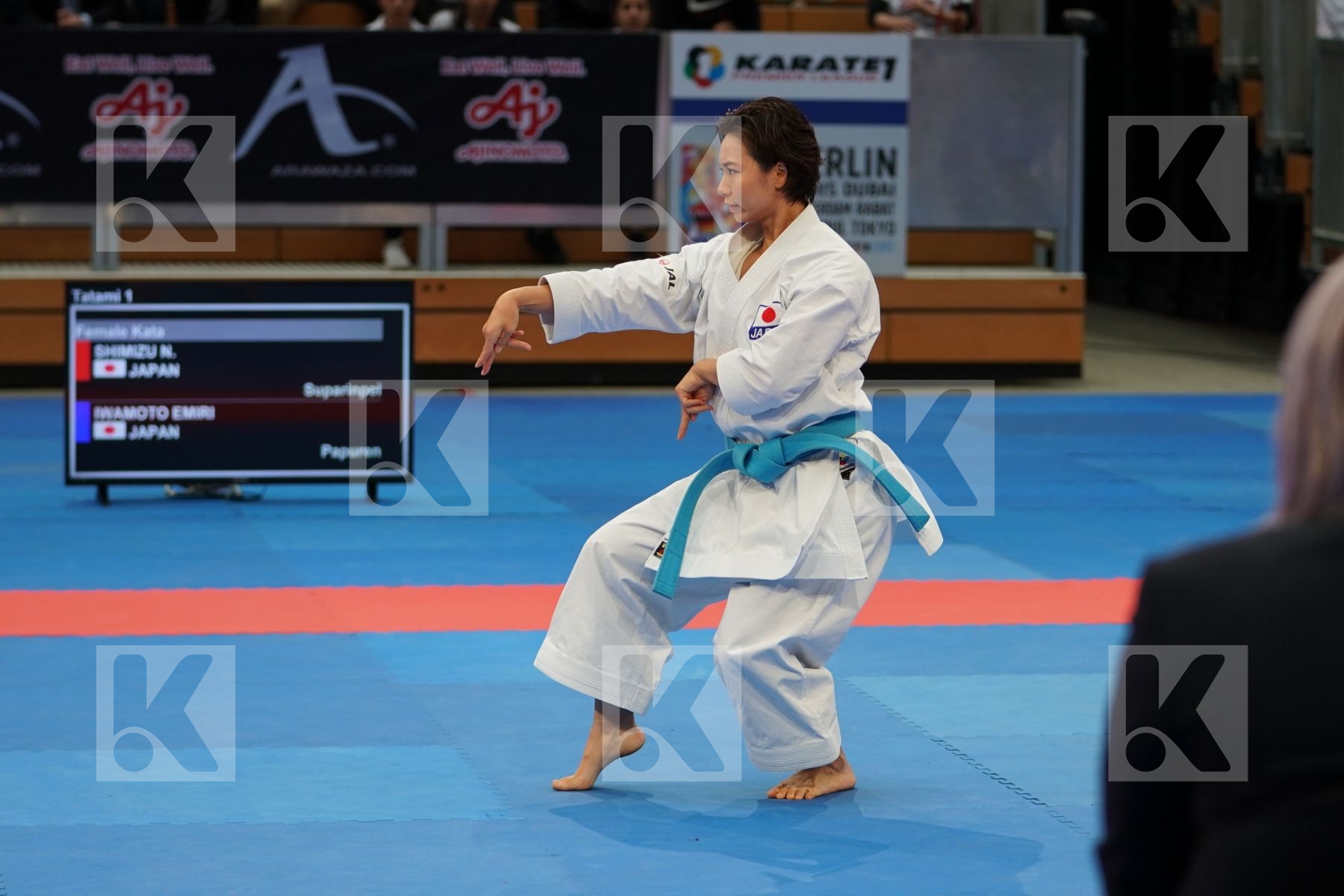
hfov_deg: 15.2
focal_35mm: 135
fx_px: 5040
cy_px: 448
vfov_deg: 10.2
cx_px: 672
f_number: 2.8
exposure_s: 1/400
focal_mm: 90
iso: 640
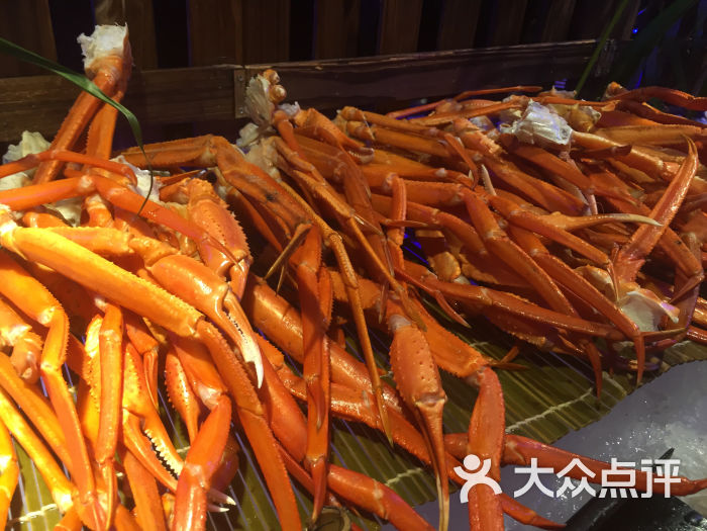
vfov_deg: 48.2
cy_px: 266
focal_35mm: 29
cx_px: 354
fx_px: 592
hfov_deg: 61.7
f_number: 2.2
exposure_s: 1/33
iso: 100
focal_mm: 4.15
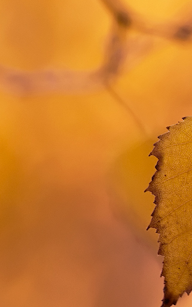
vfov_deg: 3.2
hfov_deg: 2.0
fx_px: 5479
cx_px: 295
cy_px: 181
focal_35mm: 655
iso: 400
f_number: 10
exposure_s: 1/500
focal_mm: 200
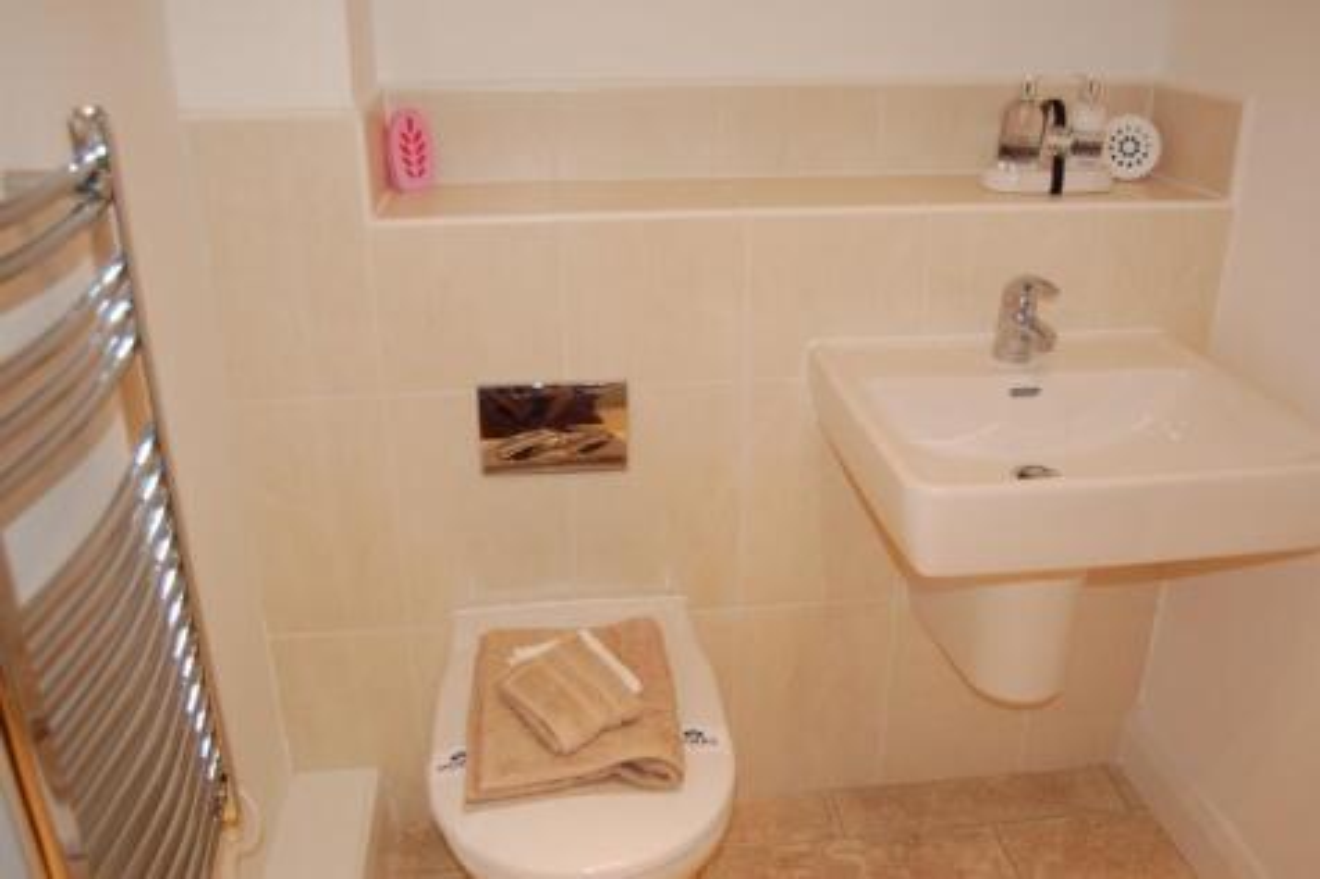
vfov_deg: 43.6
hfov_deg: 61.9
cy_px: 440
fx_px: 1100
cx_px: 660
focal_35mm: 30
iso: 400
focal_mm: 20
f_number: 3.8
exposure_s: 1/60
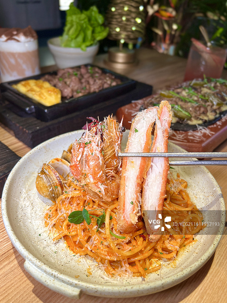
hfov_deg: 53.1
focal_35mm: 26
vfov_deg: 67.3
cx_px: 114
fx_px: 227
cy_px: 152
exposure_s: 1/123
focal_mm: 5.7
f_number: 1.5
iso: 32
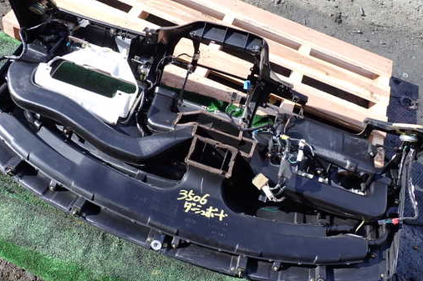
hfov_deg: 51.9
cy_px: 120
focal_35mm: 37
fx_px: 435
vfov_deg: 35.9
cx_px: 214
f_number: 3.2
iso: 100
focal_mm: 5.4
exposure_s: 1/400
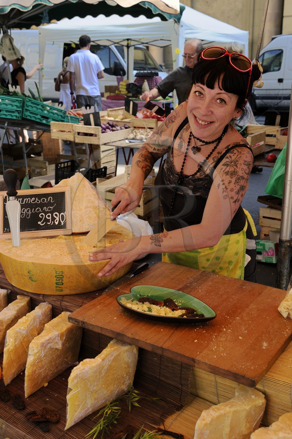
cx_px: 146
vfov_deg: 48.5
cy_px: 220
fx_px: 487
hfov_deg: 33.3
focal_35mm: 40
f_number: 8
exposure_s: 1/160
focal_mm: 40
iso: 400
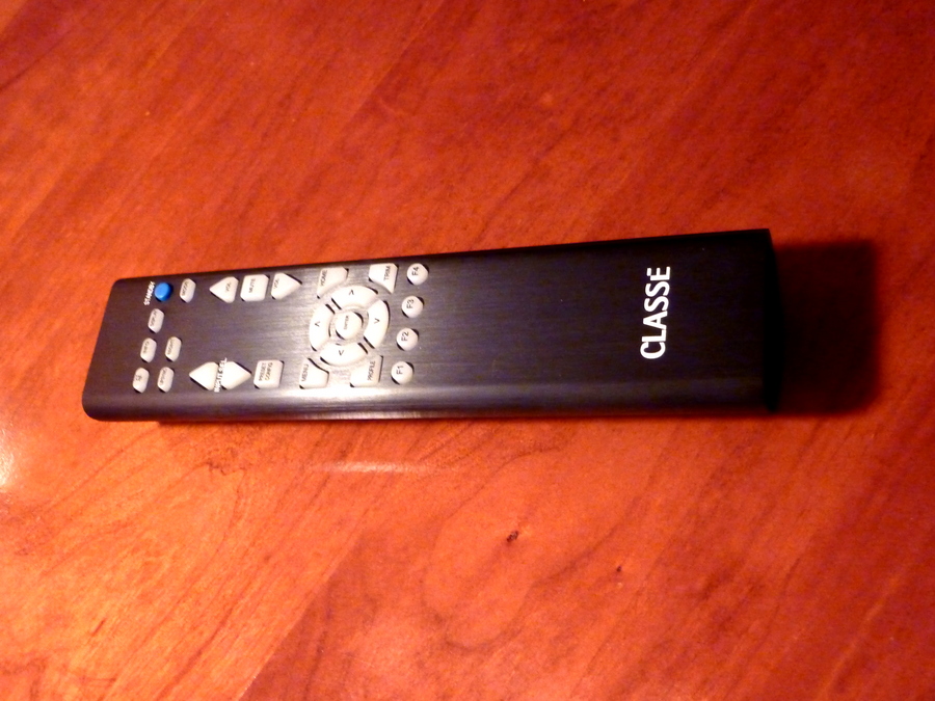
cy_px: 350
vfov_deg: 36.0
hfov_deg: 46.8
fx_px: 1080
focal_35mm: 40
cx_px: 468
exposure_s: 1/8
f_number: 3.6
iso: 800
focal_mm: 6.5
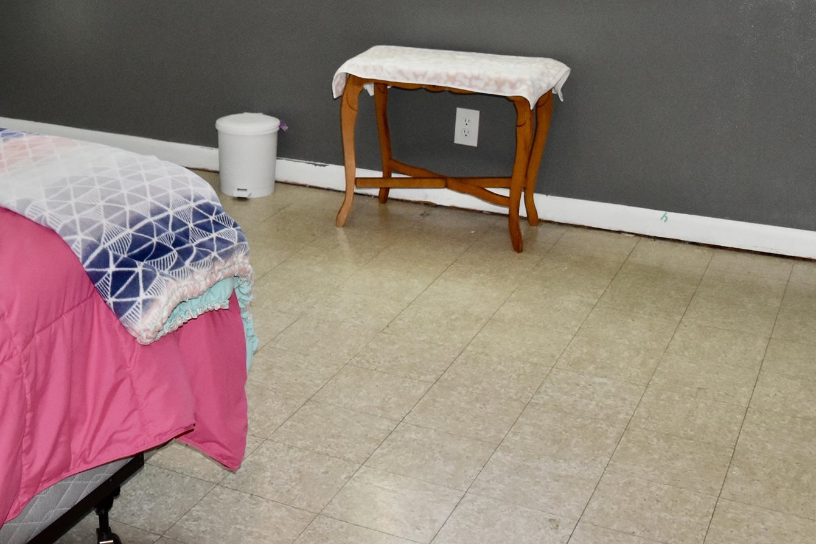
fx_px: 1247
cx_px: 102
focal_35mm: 55
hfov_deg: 34.5
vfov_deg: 23.6
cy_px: 5
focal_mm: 16
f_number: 4.5
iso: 800
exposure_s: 1/80
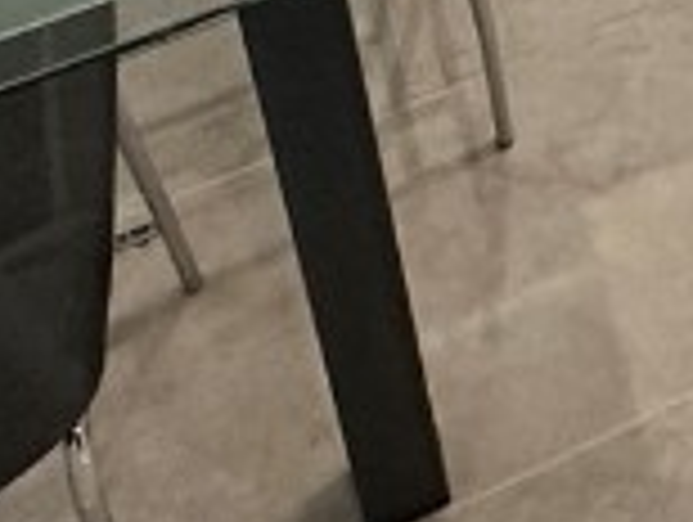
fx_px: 1865
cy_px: -999
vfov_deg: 11.0
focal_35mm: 93
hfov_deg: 18.5
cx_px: 1062
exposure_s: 1/120
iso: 250
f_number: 2.2
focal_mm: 2.22
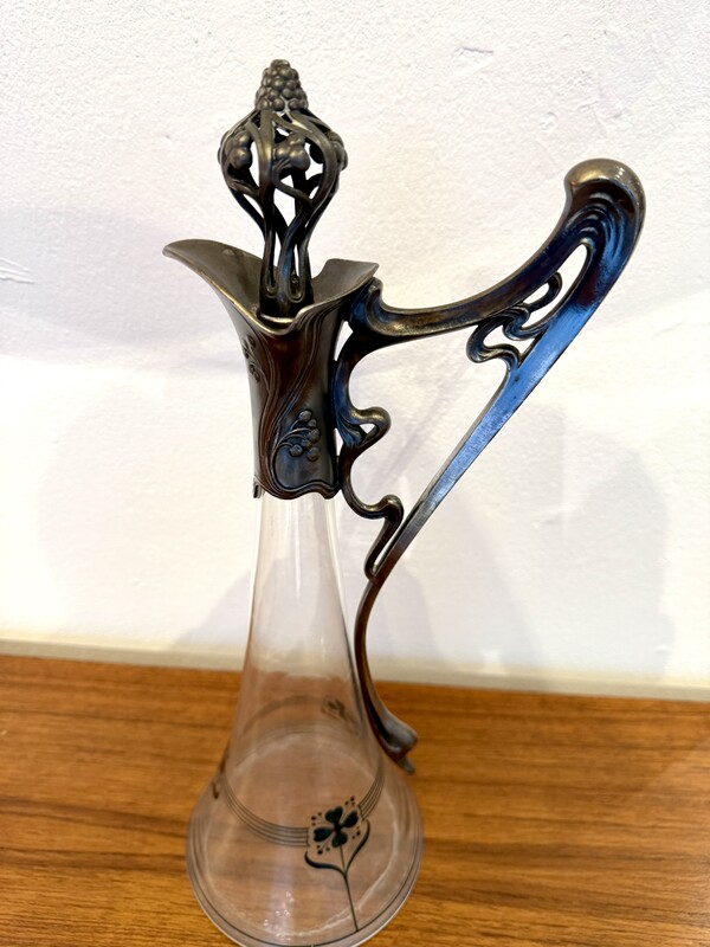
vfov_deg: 71.6
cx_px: 355
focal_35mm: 24
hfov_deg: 56.8
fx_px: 656
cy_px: 474
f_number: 1.78
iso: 200
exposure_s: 1/100
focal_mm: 6.76
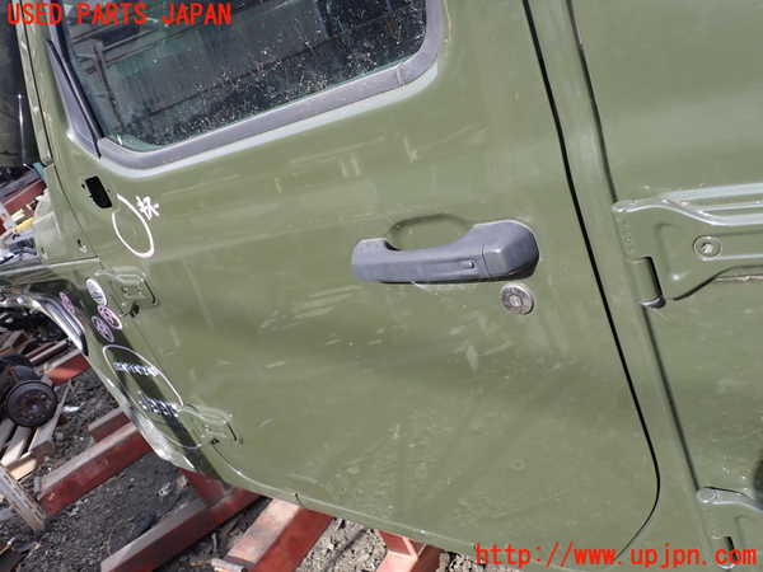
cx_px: 382
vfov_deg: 46.8
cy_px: 286
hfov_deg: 60.0
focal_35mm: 30
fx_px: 661
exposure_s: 1/320
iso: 100
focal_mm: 5.4
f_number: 3.2
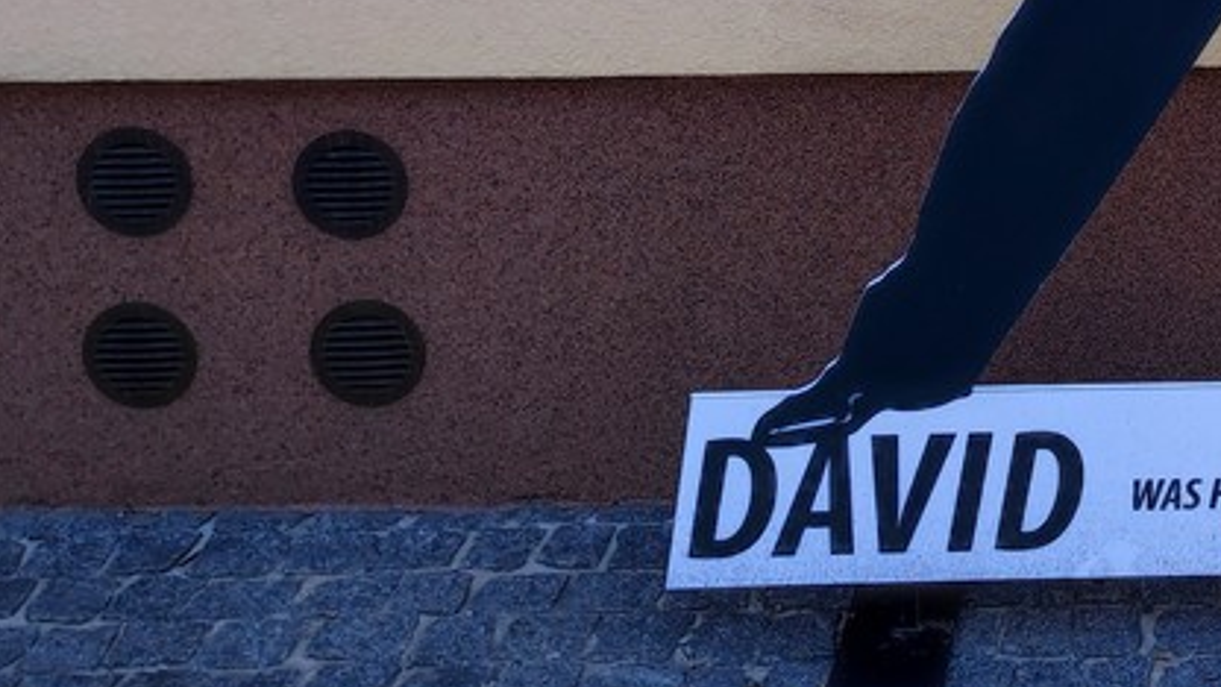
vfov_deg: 16.9
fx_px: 2169
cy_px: -211
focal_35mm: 67
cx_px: 1341
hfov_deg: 28.6
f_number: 1.79
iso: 74
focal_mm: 4.7
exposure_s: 1/100
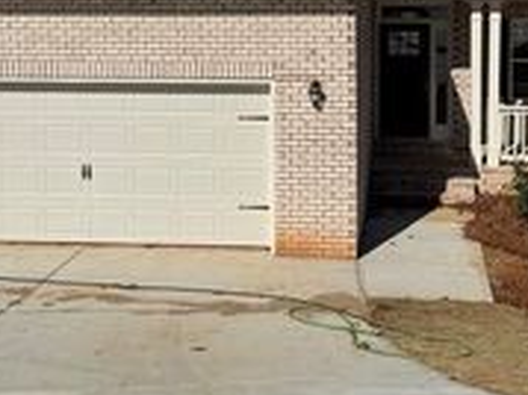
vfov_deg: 21.5
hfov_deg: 29.0
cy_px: 60
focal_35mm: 67
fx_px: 1021
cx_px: 289
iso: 80
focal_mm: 6.76
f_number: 1.78
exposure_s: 1/12346
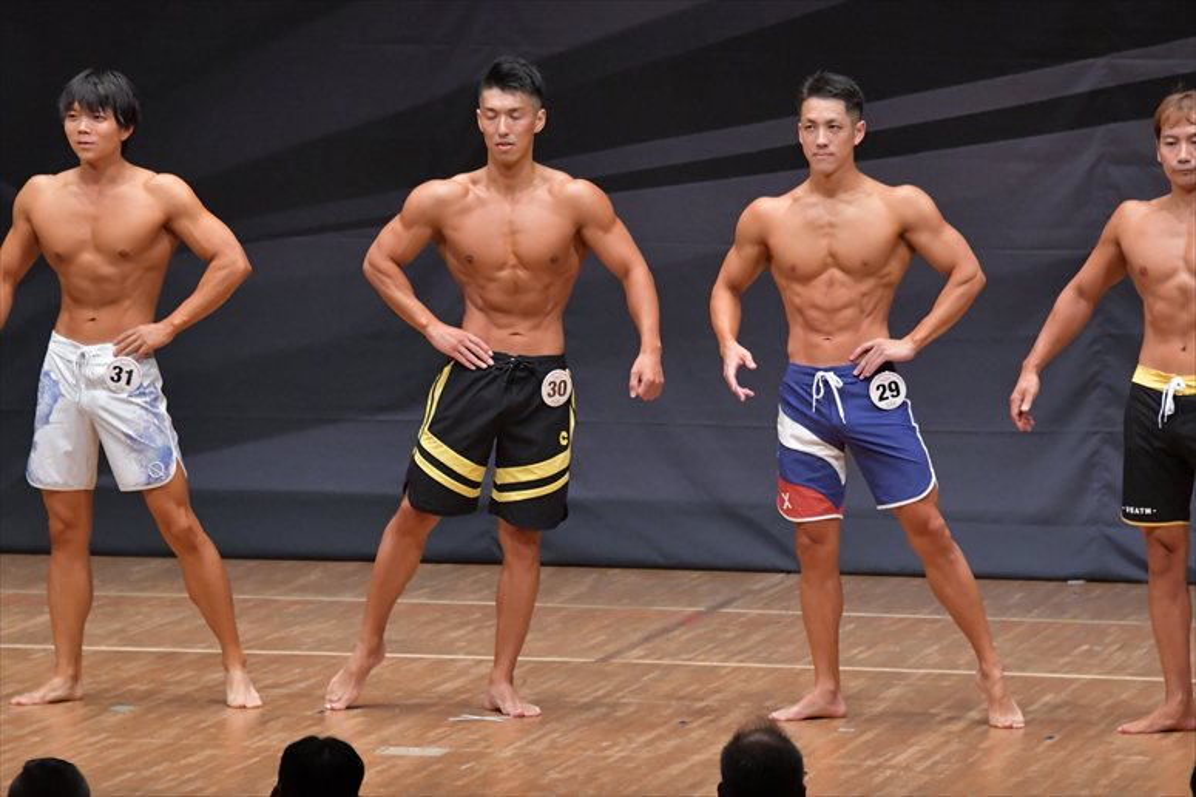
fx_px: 8966
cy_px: 398
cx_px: 598
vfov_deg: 5.1
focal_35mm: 270
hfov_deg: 7.6
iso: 6400
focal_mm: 180
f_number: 5.6
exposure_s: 1/400
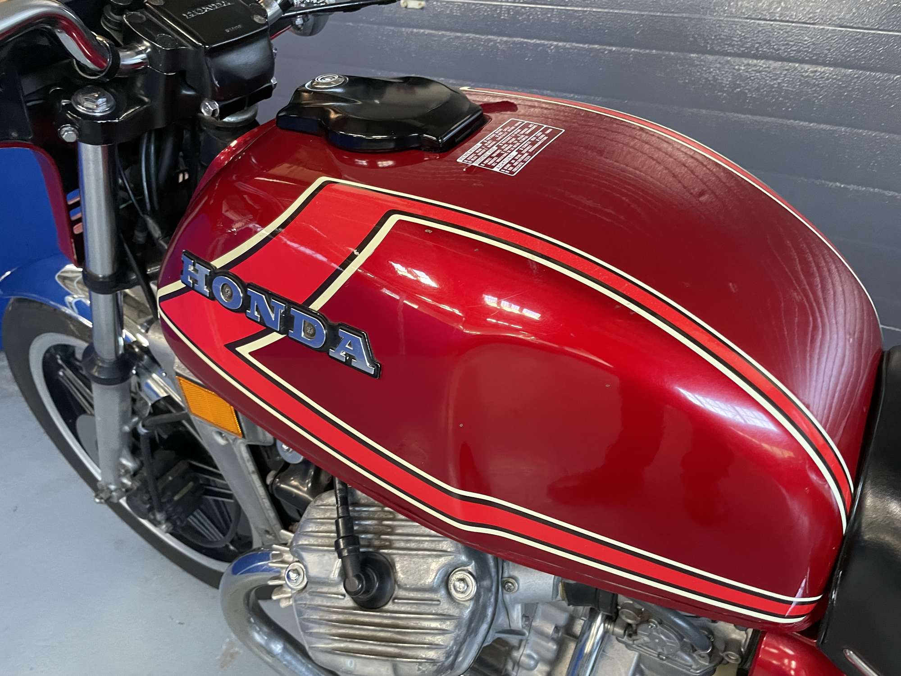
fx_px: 677
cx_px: 450
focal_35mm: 26
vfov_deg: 53.1
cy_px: 338
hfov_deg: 67.3
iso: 500
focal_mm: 4.2
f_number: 1.6
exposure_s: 1/60
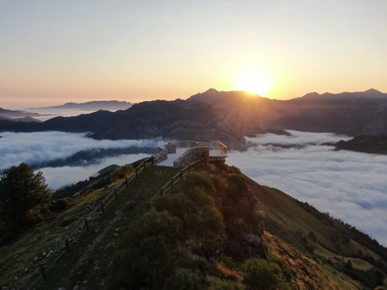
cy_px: 145
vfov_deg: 56.8
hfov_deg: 71.6
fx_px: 268
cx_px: 194
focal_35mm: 24
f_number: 2.8
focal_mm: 4.39
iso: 100
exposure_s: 1/640
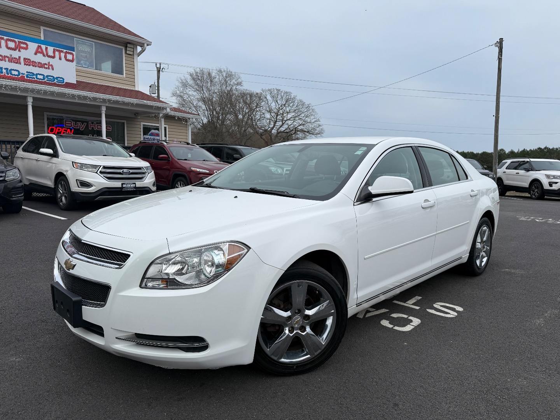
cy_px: 210
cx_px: 280
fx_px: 388
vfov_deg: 56.8
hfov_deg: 71.6
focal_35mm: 24
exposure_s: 1/1361
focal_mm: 6.76
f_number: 1.78
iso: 80
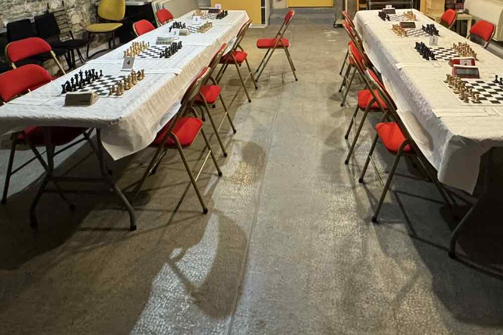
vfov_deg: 40.4
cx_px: 283
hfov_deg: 61.7
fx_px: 419
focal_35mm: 30
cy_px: 36
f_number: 2.2
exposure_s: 1/50
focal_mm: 2.22
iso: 640
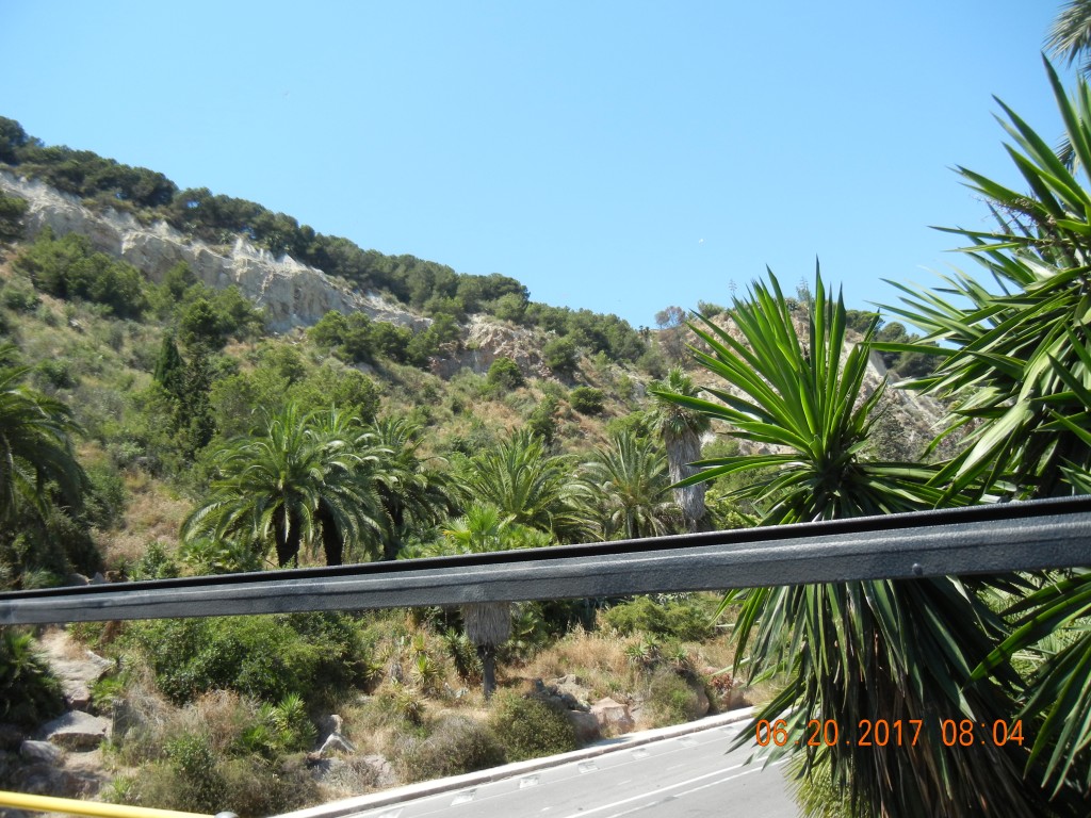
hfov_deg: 60.0
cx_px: 546
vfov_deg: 46.8
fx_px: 946
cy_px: 409
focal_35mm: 30
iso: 160
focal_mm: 5.4
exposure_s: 1/678
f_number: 3.5
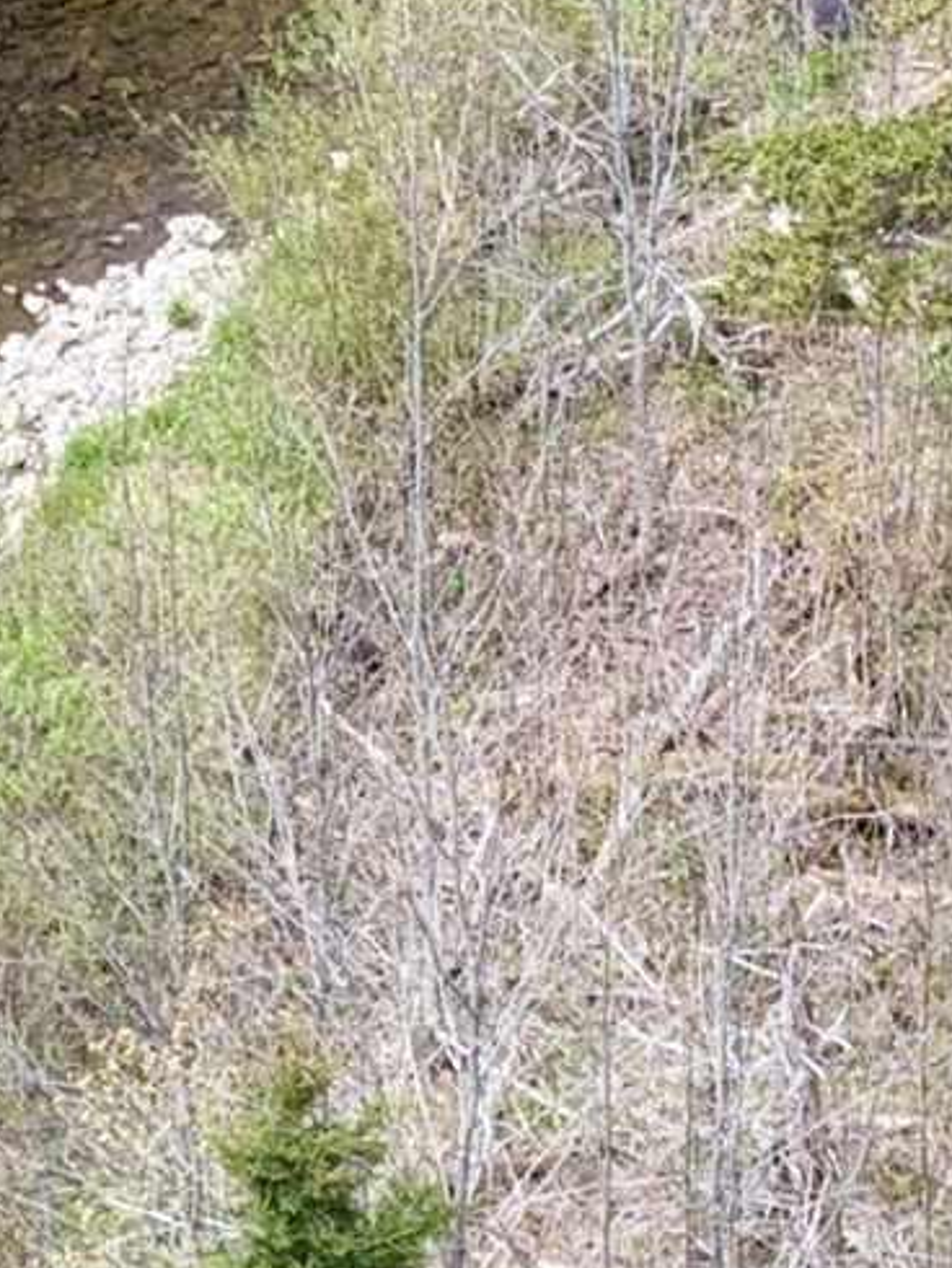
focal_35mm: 329
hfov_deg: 4.4
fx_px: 12054
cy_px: 1542
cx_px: -1137
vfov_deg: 6.0
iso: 100
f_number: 2.8
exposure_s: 1/320
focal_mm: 19.35
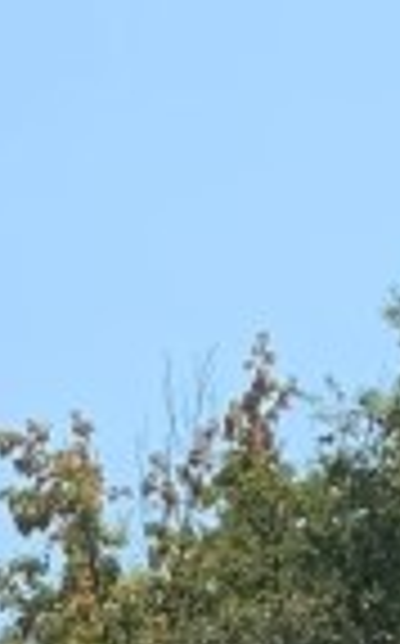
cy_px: 2036
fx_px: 3464
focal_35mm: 198
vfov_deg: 8.5
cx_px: 310
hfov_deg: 6.6
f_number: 1.8
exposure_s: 1/2033
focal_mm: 4.25
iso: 25
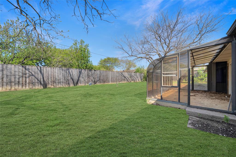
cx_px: 118
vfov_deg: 89.9
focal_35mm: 12
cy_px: 78
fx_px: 79
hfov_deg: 112.7
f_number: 9
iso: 500
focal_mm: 12
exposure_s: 1/100
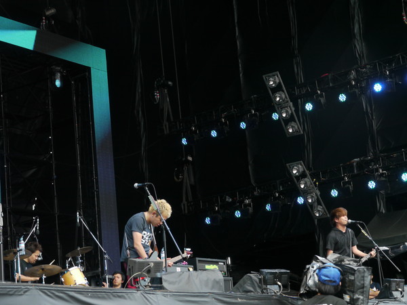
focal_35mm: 82
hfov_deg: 23.8
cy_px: 152
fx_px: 964
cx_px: 204
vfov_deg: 18.0
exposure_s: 1/400
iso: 400
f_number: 5.3
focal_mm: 41
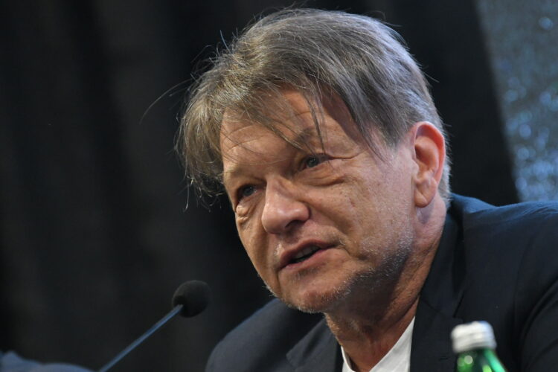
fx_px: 4293
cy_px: 186
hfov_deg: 7.4
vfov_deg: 5.0
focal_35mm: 277
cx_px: 279
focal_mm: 185
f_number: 4
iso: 6400
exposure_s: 1/250
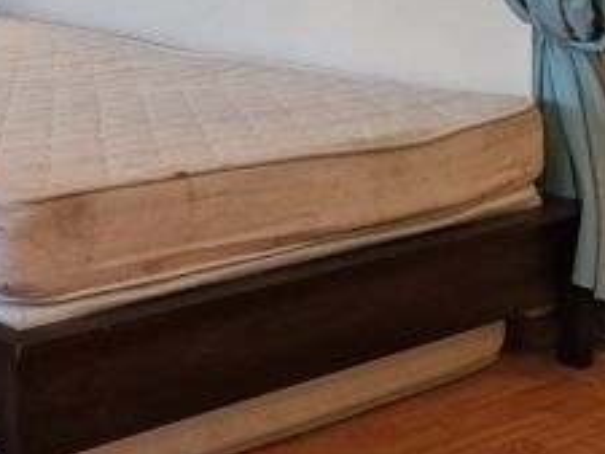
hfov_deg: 22.4
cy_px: -124
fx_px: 1259
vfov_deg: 19.1
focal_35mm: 72
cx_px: -292
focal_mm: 6.4
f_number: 1.8
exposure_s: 1/100
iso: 160
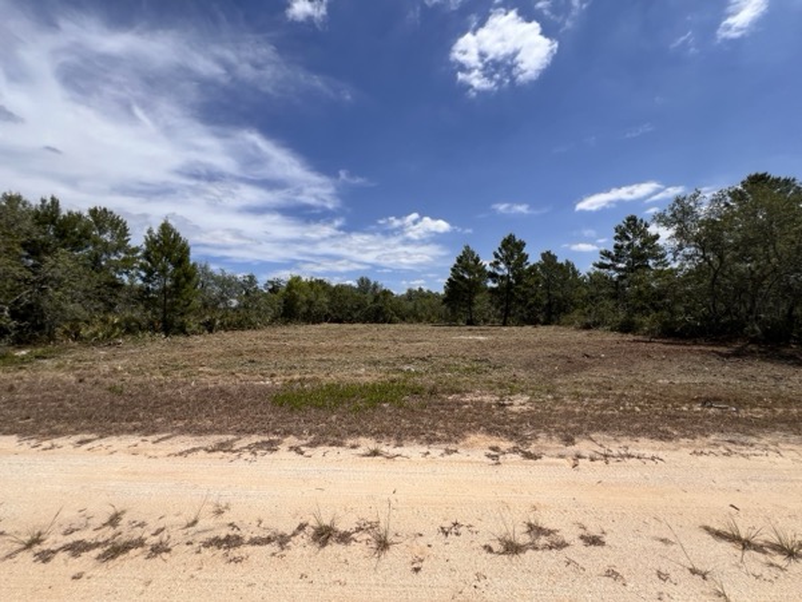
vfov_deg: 89.9
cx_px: 401
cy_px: 301
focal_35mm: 13
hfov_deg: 106.2
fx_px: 301
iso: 32
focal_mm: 1.57
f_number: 1.8
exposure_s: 1/2273
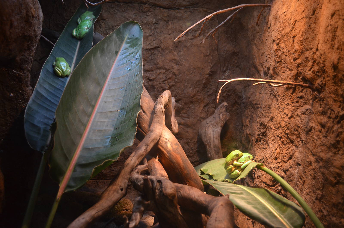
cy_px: 114
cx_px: 172
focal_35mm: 39
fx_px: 372
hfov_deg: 49.6
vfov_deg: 34.1
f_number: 4.2
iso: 1000
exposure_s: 1/30
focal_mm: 26
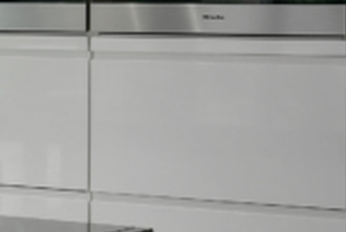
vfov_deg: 7.2
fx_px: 1849
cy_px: 137
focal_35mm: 192
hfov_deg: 9.2
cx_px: -582
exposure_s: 1/6
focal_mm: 24
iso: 100
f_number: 11
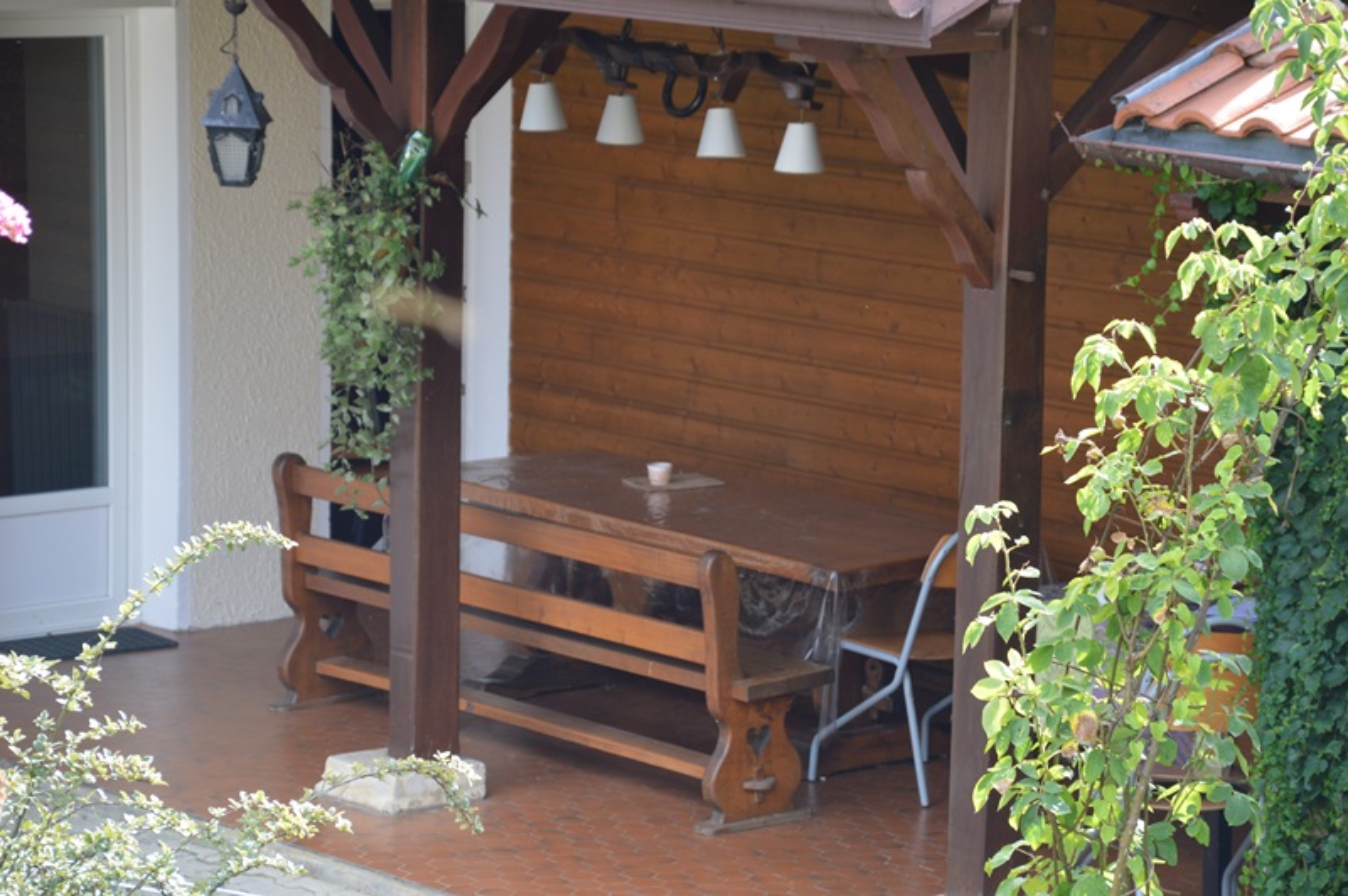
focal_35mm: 135
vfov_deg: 10.1
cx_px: 674
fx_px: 5051
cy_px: 448
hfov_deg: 15.2
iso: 360
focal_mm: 90
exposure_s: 1/125
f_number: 5.6
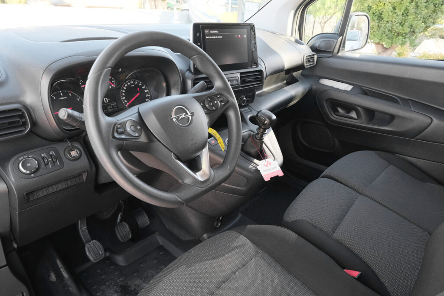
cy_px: 148
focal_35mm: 24
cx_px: 222
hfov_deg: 73.7
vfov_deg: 53.1
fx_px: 296
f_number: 5.6
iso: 2000
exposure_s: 1/100
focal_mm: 16.1
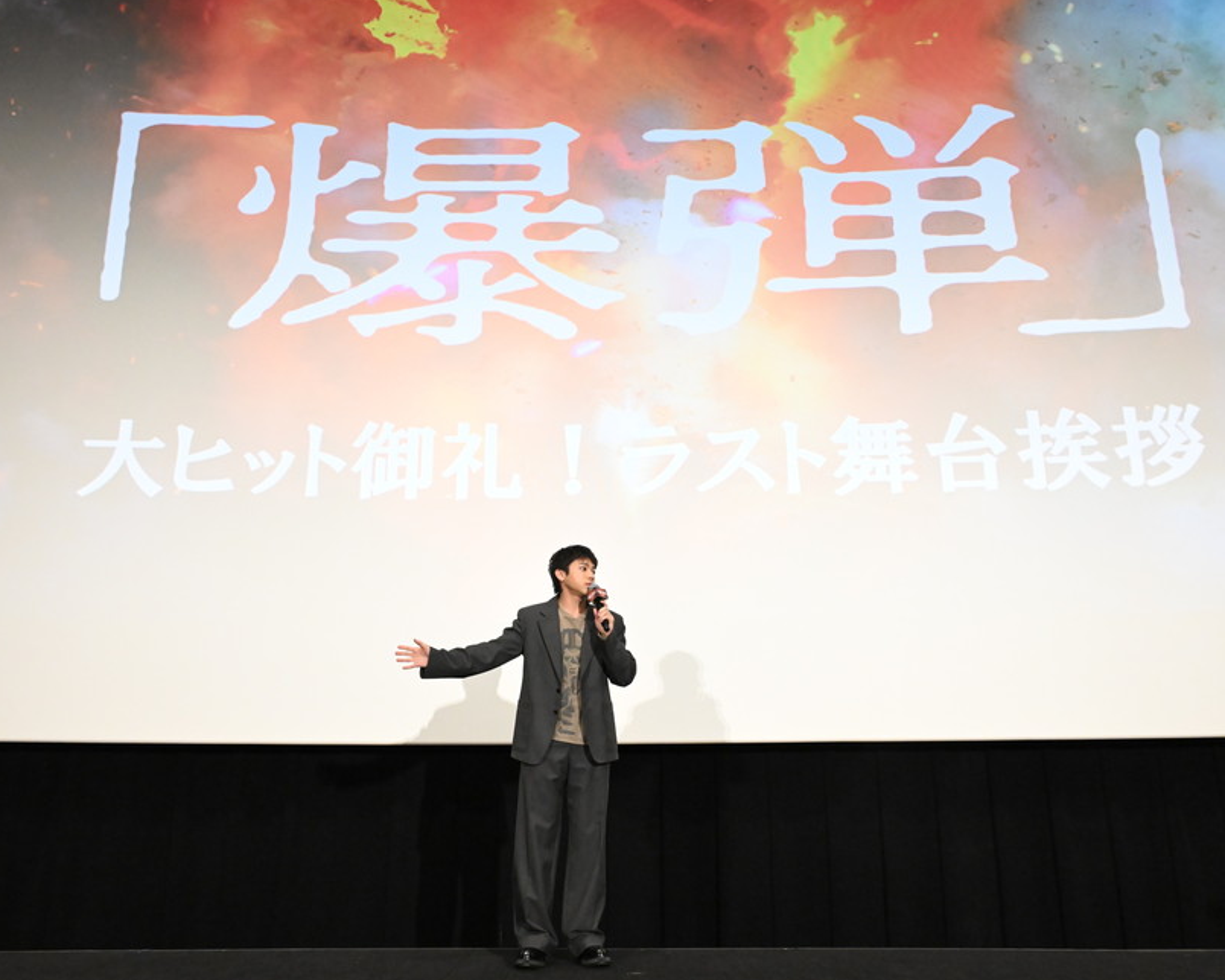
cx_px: 598
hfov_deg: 62.2
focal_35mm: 28
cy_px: 500
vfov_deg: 51.5
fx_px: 1015
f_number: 6.3
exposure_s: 1/200
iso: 8000
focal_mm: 24
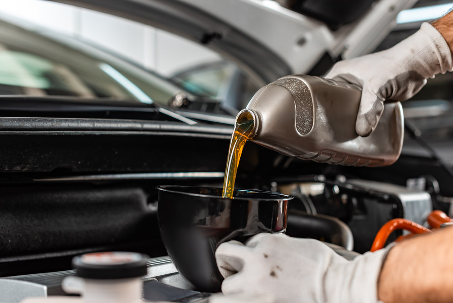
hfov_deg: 39.6
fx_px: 629
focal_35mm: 50
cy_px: 152
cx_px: 226
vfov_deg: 27.0
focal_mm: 50
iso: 100
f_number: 4
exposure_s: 1/200
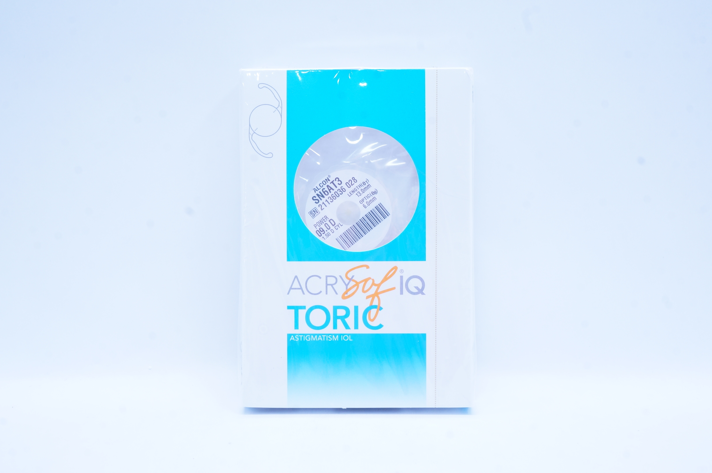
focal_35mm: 44
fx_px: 859
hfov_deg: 45.0
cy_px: 236
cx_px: 356
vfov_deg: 30.8
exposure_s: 1/10
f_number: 14
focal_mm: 29
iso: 400
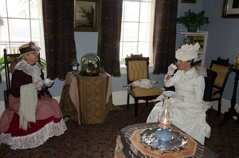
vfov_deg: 34.1
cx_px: 120
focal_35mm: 39
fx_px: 258
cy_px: 79
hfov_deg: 49.6
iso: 800
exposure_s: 1/60
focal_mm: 26
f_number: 4
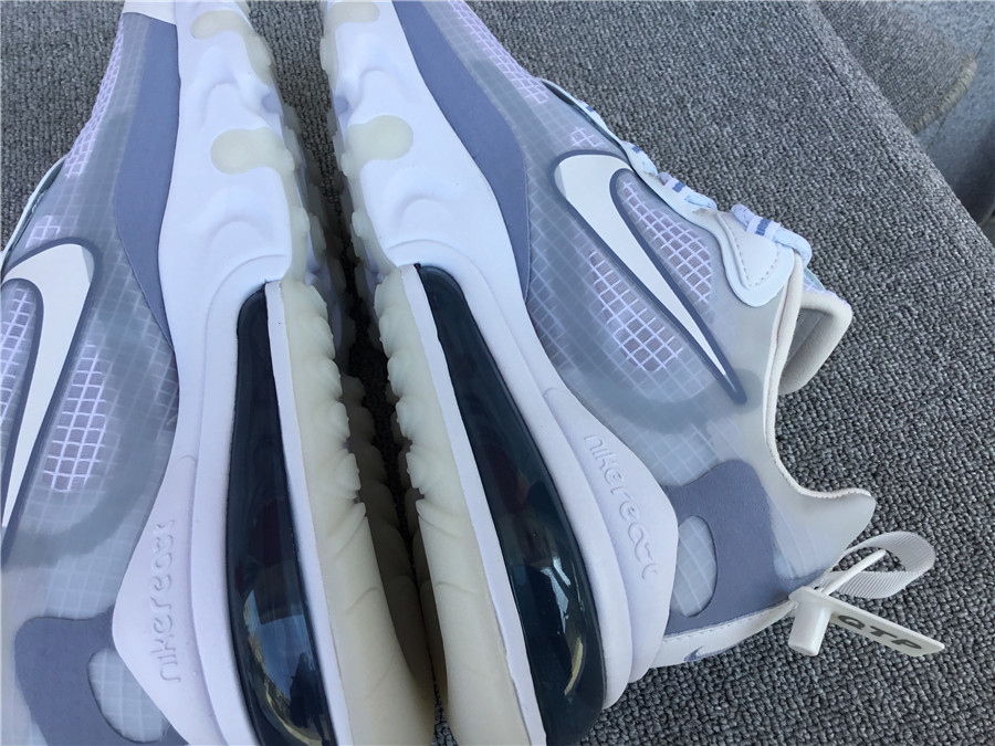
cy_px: 373
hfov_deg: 58.4
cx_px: 498
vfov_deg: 45.4
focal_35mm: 31
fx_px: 891
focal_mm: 3.3
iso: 25
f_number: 2.4
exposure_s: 1/286
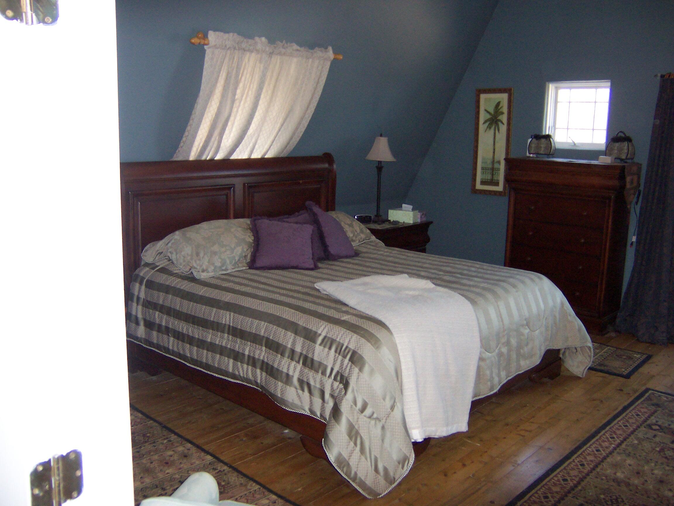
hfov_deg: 55.4
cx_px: 337
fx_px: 643
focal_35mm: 33
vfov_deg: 42.9
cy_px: 253
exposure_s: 1/60
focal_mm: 5.5
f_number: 2.4
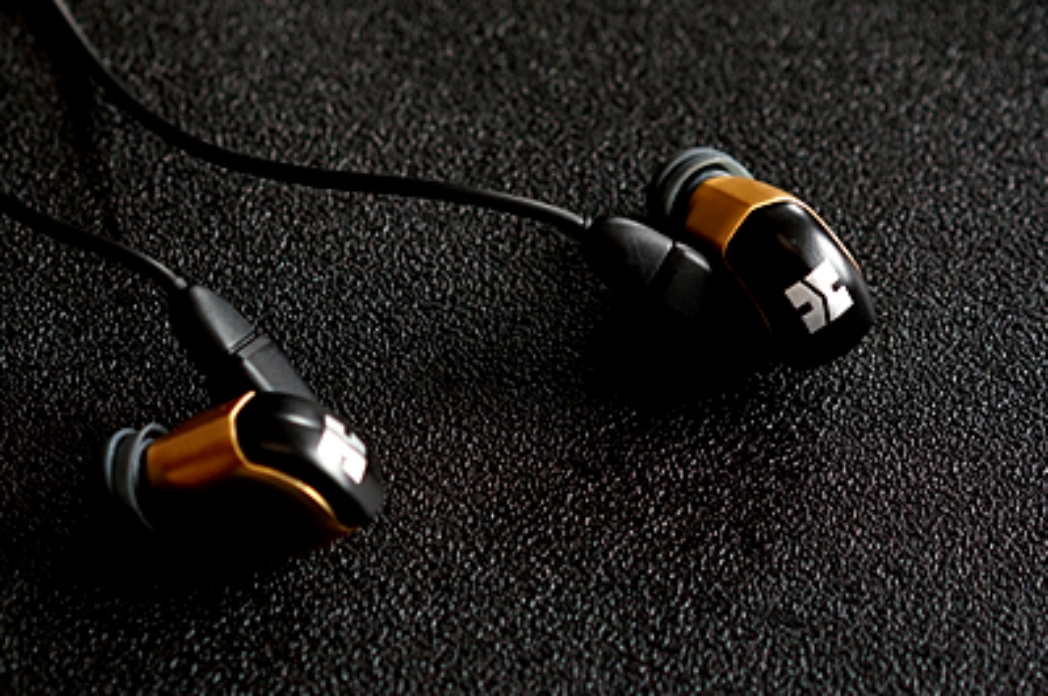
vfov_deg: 9.8
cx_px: 315
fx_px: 4012
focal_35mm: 138
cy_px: -60
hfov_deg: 14.8
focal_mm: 55
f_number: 3.5
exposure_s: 1/125
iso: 800
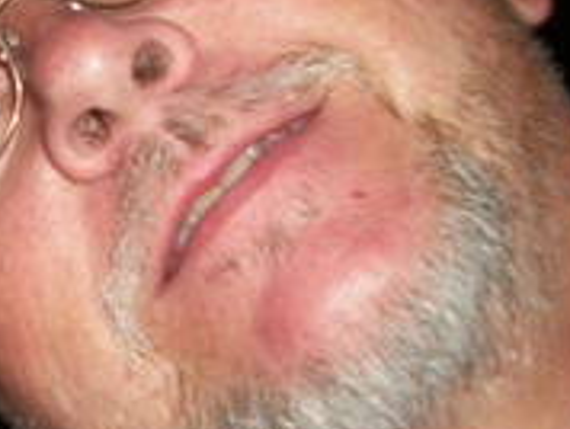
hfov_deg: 15.6
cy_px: 247
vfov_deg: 12.9
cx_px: -307
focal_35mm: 115
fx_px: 1896
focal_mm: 5.7
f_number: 2.9
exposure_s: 1/30
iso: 80
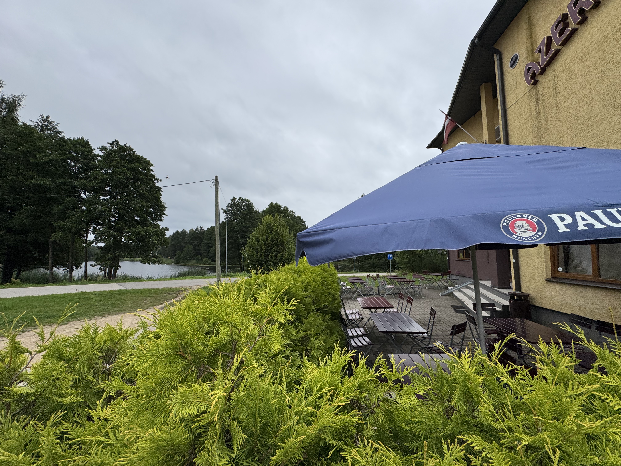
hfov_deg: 102.1
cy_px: 233
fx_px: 251
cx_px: 310
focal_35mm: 14
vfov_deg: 85.7
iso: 40
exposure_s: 1/1567
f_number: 2.2
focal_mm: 2.22
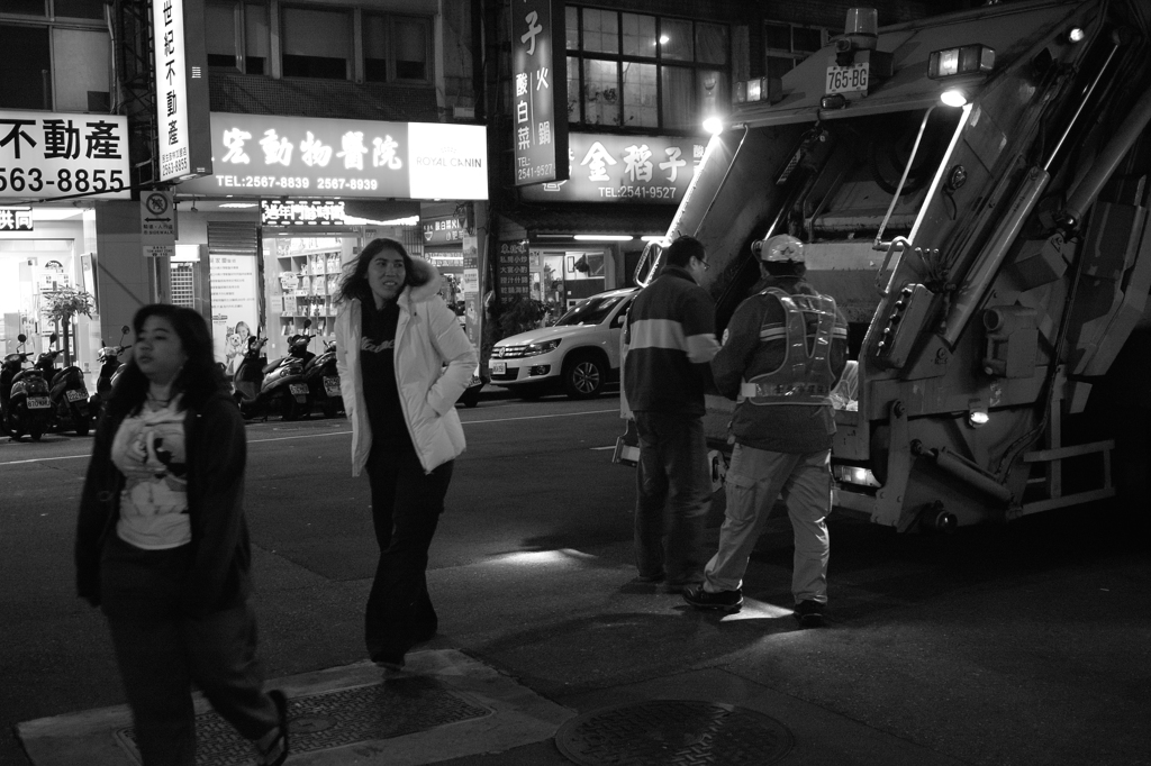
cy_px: 383
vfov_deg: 32.6
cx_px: 576
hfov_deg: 47.4
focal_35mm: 41
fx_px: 1310
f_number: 2.8
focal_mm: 24.2
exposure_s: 1/50
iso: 800
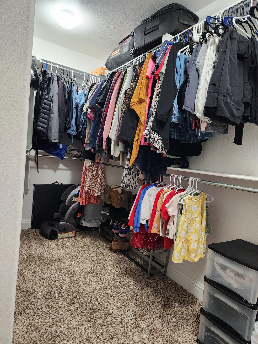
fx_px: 229
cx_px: 129
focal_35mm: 23
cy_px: 172
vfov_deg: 73.9
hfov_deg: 58.9
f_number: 1.8
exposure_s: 1/60
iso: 800
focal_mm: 5.4
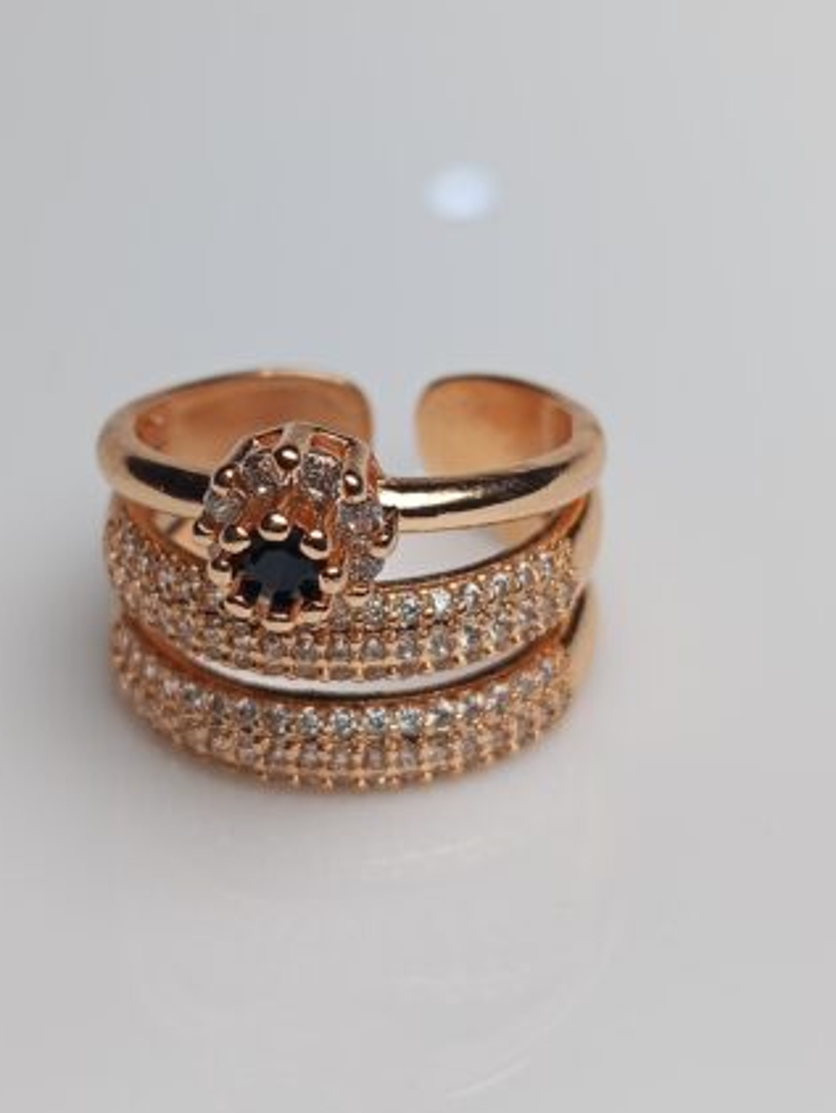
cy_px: 452
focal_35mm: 57
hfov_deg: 25.7
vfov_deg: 33.7
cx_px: 359
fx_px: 1834
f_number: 1.8
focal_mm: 3.98
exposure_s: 1/358
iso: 64
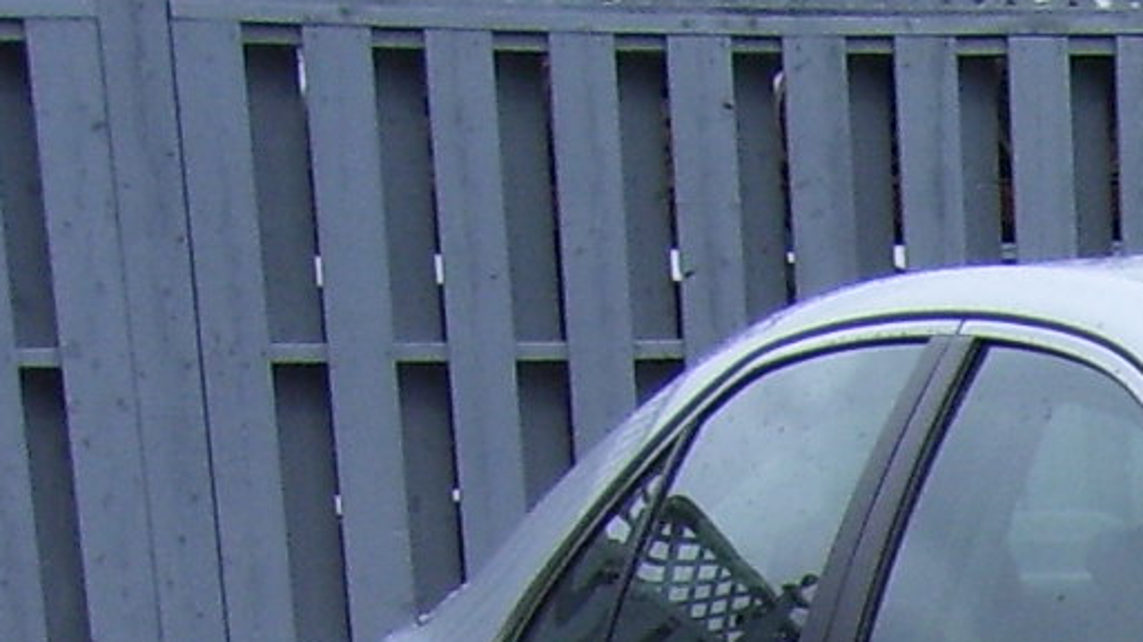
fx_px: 4483
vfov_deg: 7.5
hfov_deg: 13.0
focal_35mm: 148
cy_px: 1708
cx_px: 2121
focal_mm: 5.6
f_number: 4.8
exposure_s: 1/350
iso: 80
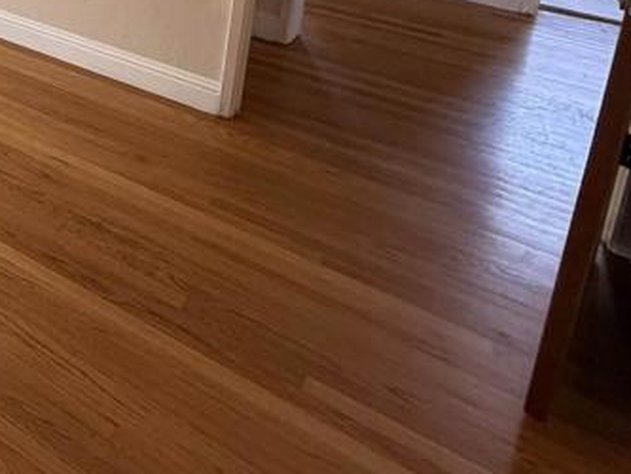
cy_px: -178
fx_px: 784
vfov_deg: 26.9
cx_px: -296
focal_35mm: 43
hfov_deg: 29.1
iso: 250
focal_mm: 2.22
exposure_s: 1/120
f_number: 2.2
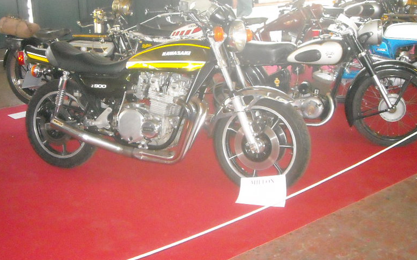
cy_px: 118
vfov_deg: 26.9
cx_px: 173
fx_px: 545
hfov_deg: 41.7
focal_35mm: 48
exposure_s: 1/60
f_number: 2.8
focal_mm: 5.7
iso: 800
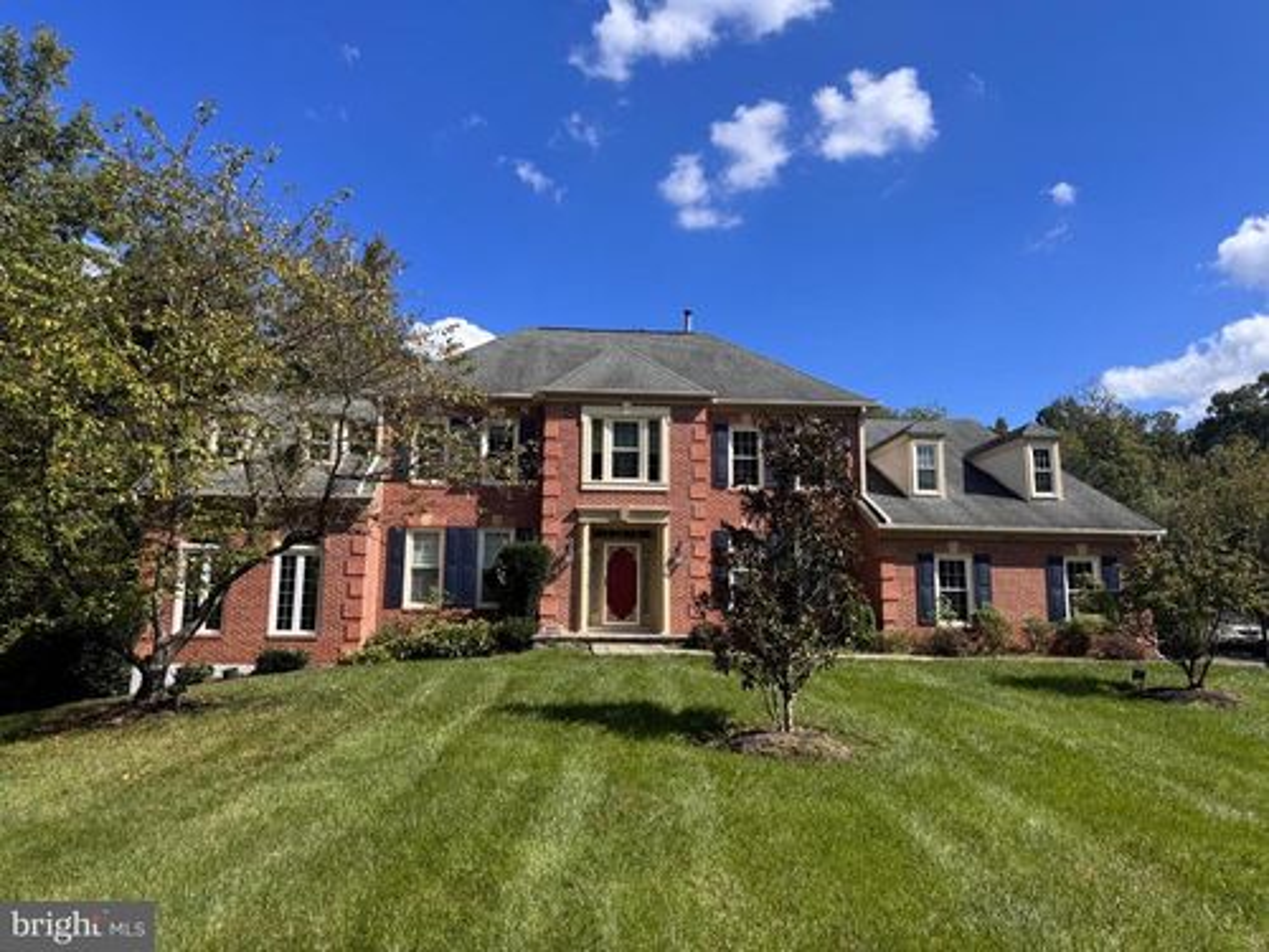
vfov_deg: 56.8
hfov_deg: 71.6
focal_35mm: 24
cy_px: 476
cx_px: 634
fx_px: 880
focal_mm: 6.76
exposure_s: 1/3597
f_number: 1.78
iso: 80
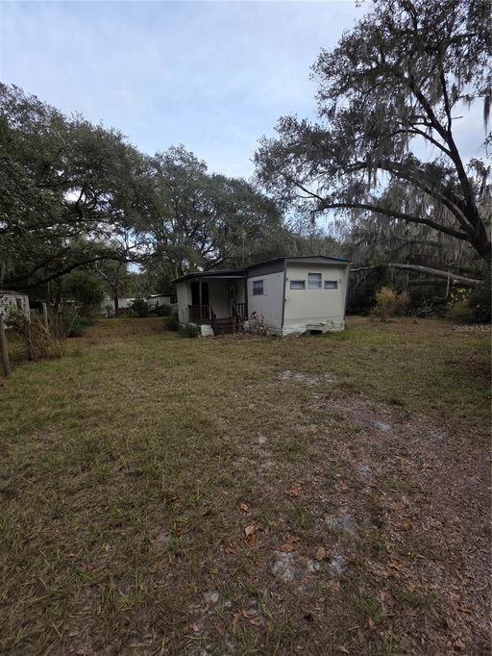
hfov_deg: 90.0
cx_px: 246
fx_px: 246
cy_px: 328
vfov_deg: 106.2
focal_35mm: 13
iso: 40
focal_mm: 2.2
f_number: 1.9
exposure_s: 1/650
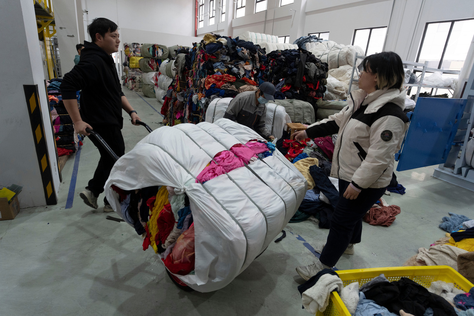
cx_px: 237
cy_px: 158
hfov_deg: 84.0
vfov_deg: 61.9
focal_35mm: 20
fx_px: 263
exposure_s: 1/250
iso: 1250
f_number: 4
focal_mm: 20
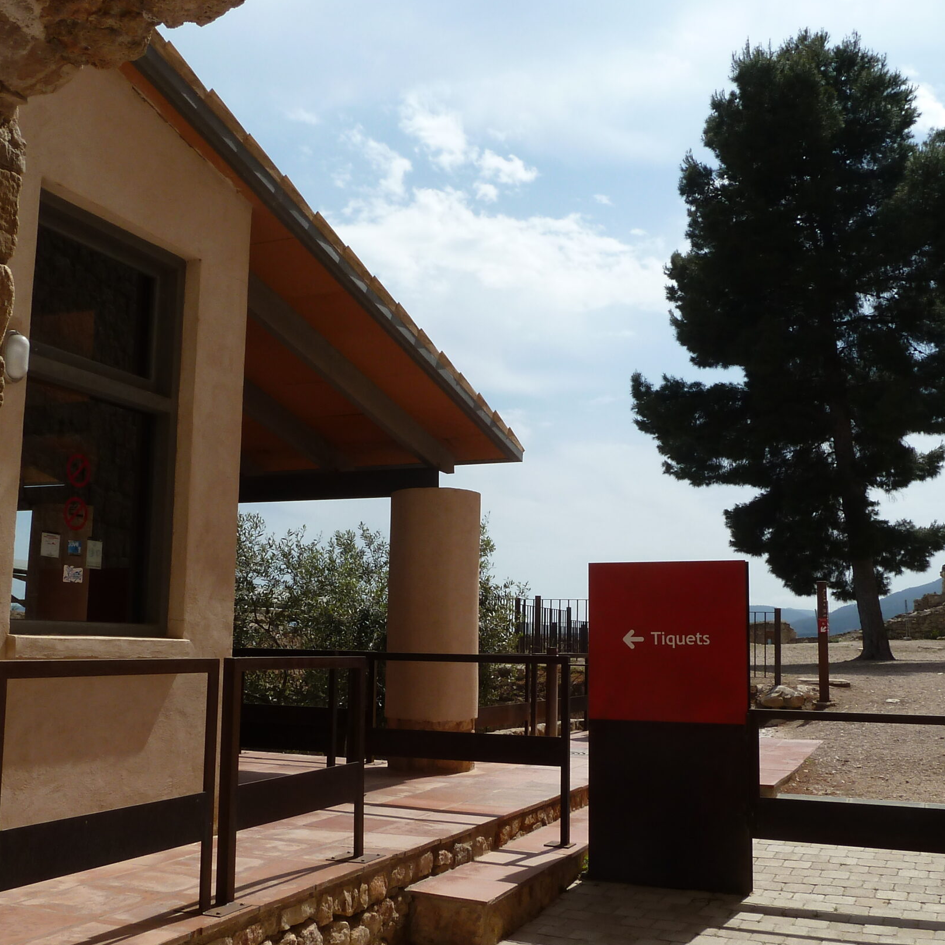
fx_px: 1081
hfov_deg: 47.2
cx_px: 456
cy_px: 518
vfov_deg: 47.2
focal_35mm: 35
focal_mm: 4.1
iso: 80
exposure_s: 1/500
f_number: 5.6
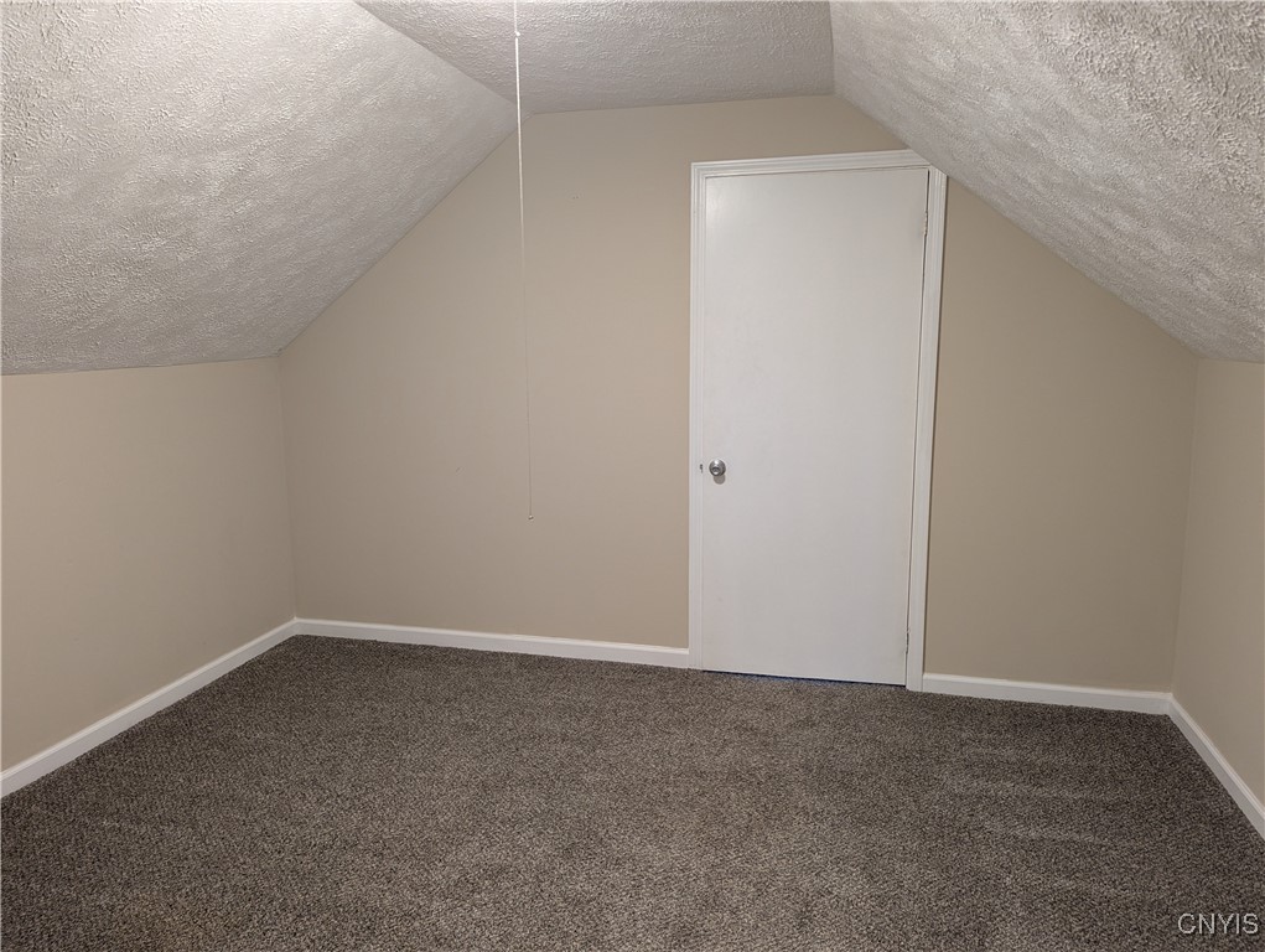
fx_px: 878
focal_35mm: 24
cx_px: 632
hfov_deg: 71.5
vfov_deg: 56.9
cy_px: 476
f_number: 1.85
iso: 227
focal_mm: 6.81
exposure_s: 1/24
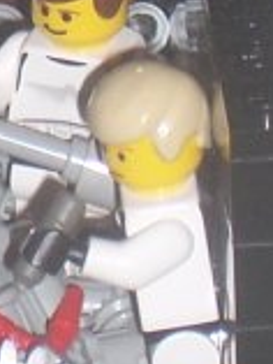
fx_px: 6973
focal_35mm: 664
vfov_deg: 3.0
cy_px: -262
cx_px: -194
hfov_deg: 2.2
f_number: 4.6
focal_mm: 16.8
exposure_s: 1/90
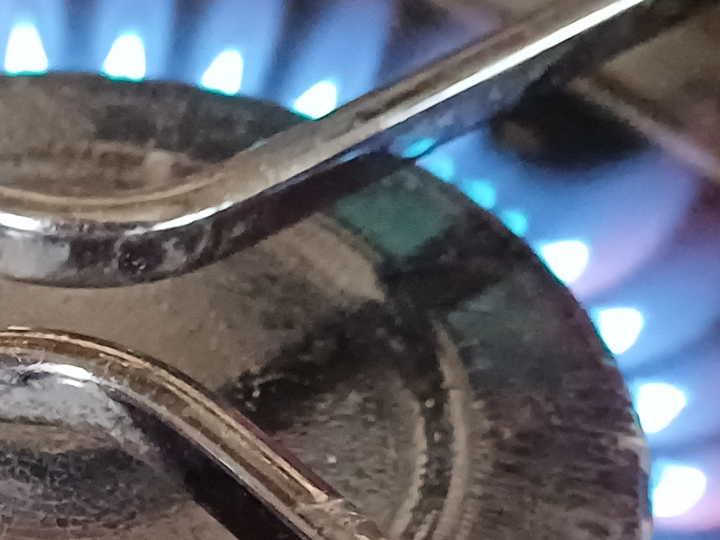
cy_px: 488
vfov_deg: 16.6
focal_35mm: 88
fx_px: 1830
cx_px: -95
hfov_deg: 21.0
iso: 1600
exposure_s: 1/17
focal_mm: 4.65
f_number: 1.8
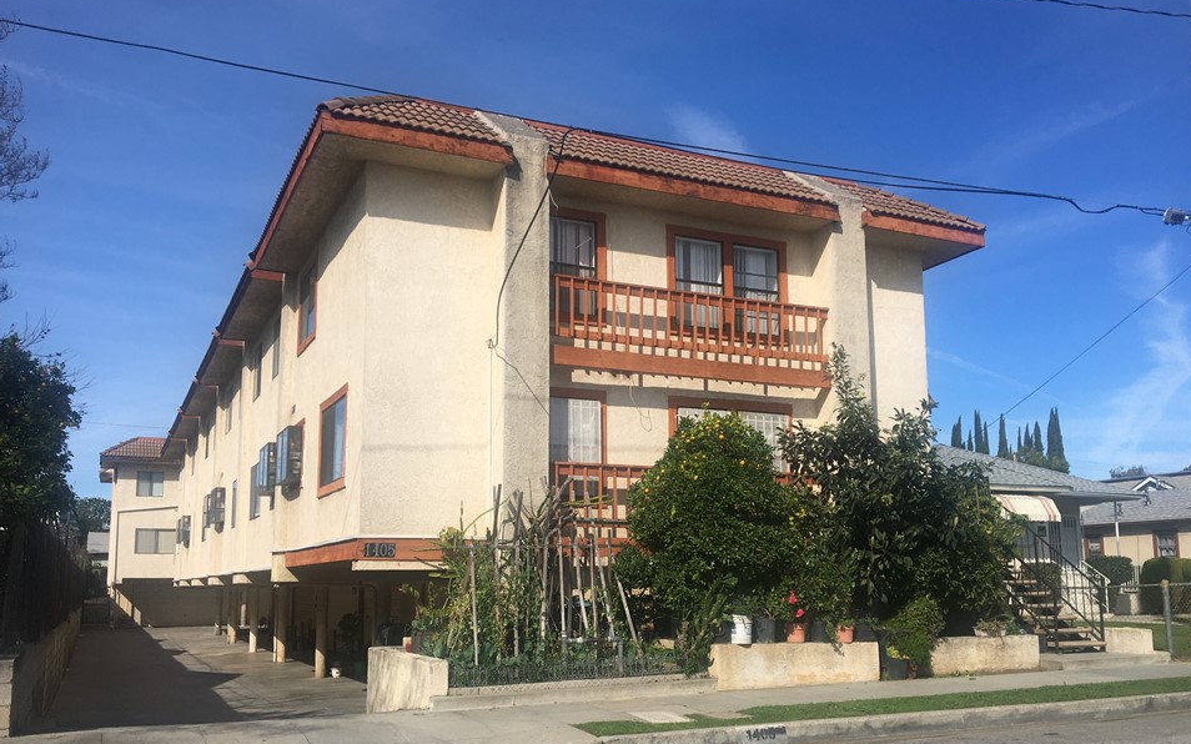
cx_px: 620
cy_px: 443
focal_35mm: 33
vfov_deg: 38.2
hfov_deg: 58.1
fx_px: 1071
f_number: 2.2
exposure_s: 1/2137
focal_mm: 4.15
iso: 25
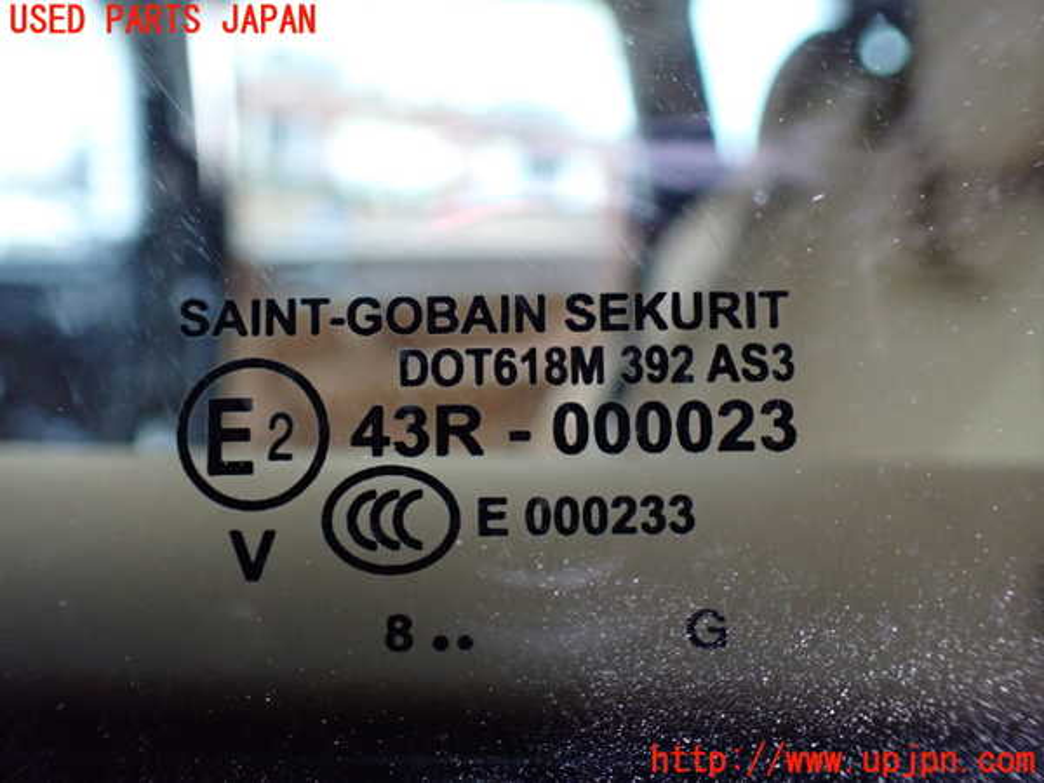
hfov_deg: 60.0
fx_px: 905
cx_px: 522
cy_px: 392
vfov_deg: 46.8
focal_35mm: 30
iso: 800
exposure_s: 1/30
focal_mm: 5.4
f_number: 2.3
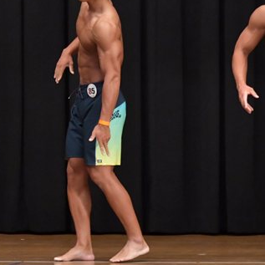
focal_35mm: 419
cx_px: 44
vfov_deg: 4.2
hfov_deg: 4.2
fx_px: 3629
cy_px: 110
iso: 6400
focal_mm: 135
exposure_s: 1/400
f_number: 5.6
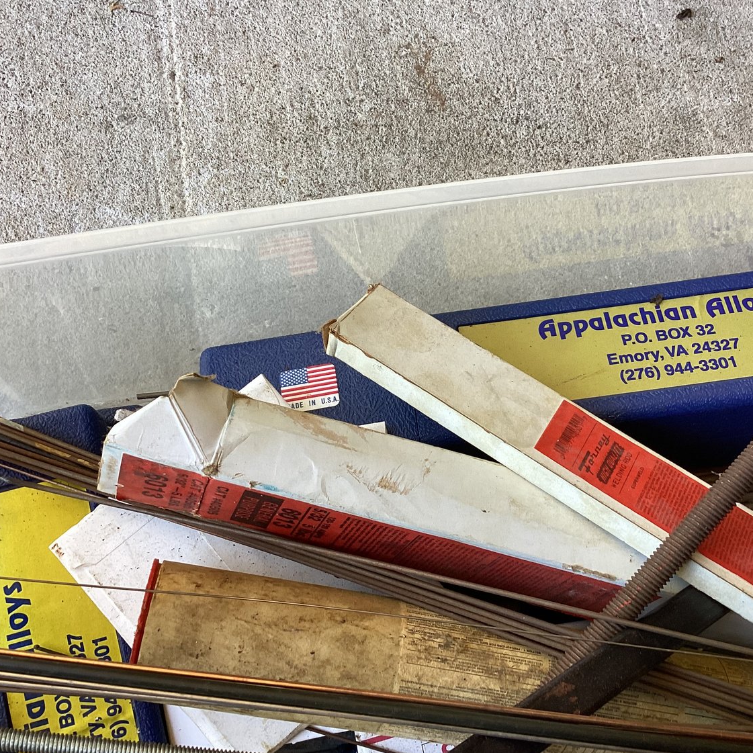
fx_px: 911
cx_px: 414
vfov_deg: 44.9
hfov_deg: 44.9
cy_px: 379
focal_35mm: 37
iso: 64
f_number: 2.4
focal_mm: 3.3
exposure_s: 1/100
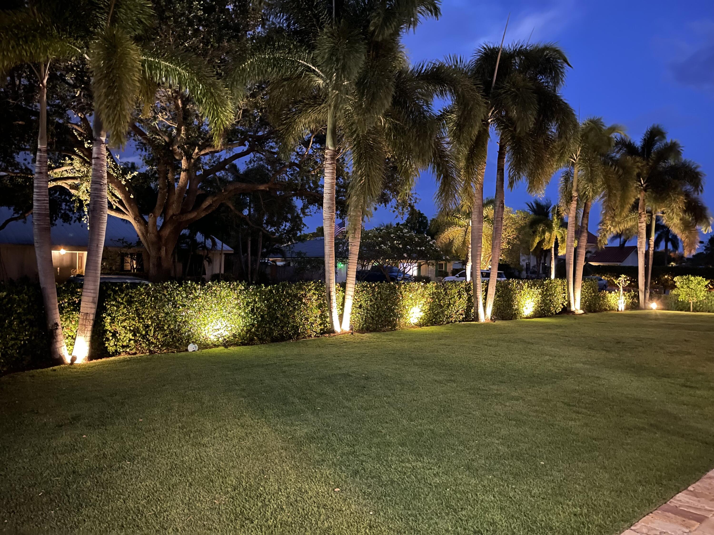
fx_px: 536
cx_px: 357
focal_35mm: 26
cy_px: 268
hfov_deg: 67.3
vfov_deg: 53.1
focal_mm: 5.1
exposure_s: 1/5
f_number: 1.6
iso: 1000
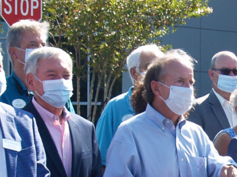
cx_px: 261
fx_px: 1095
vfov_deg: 9.2
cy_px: 203
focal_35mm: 160
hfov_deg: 12.2
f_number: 7.1
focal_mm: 18
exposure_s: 1/125
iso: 100
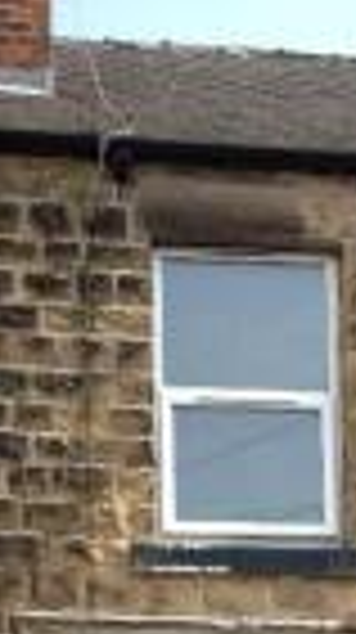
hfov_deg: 10.2
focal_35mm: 118
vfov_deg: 16.9
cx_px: 302
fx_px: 1986
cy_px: 866
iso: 80
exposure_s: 1/1175
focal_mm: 4.28
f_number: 2.4
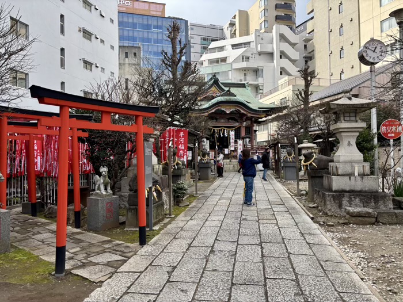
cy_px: 151
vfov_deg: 53.1
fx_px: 303
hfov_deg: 67.3
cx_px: 202
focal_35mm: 26
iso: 50
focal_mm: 5.96
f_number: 1.6
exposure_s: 1/811
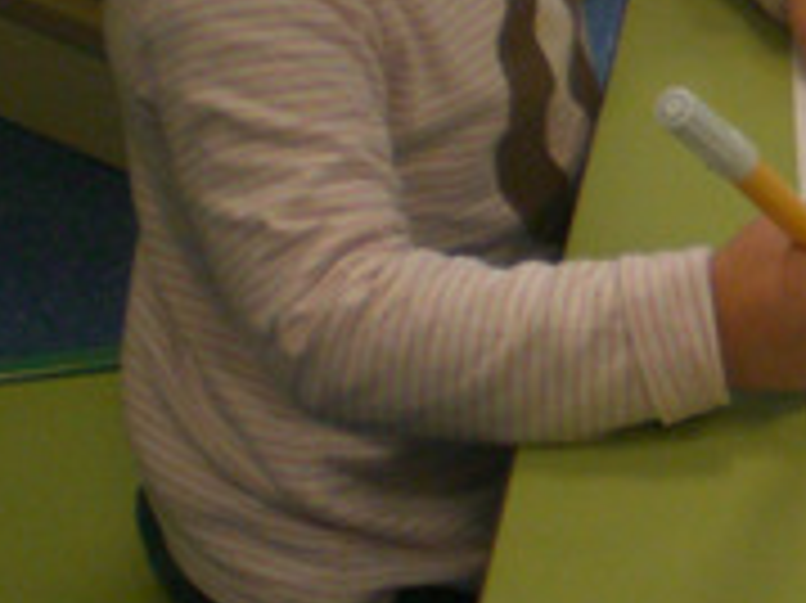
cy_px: -171
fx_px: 3165
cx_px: 1175
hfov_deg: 13.7
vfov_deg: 10.7
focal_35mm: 136
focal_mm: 6.3
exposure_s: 1/80
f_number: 3.1
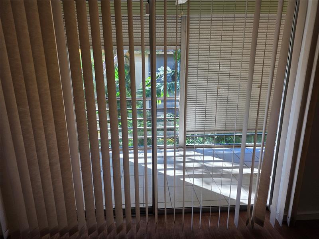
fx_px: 212
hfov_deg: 73.9
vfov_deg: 58.9
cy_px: 120
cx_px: 160
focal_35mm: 23
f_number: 1.7
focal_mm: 6.25
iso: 64
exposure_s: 1/180
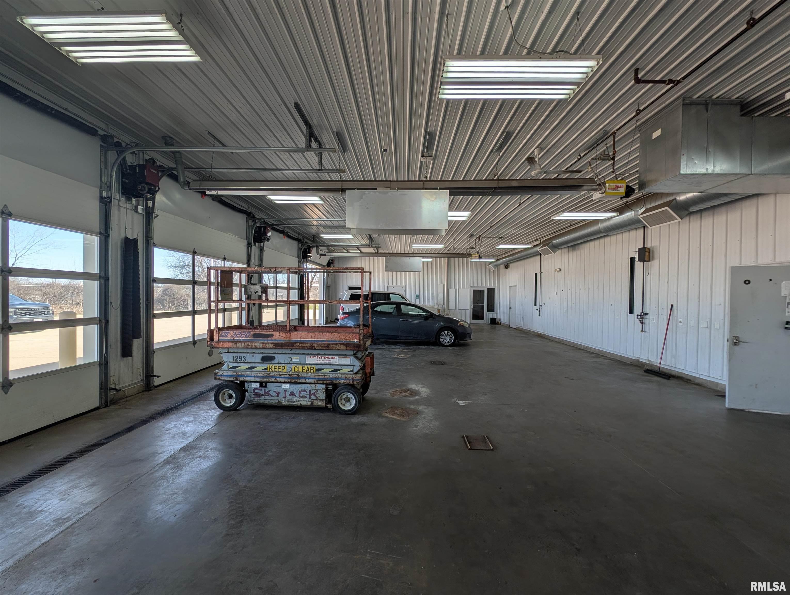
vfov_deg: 94.6
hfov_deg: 110.5
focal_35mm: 12
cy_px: 298
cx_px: 395
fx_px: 274
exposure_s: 1/518
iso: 45
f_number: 1.95
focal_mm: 2.23
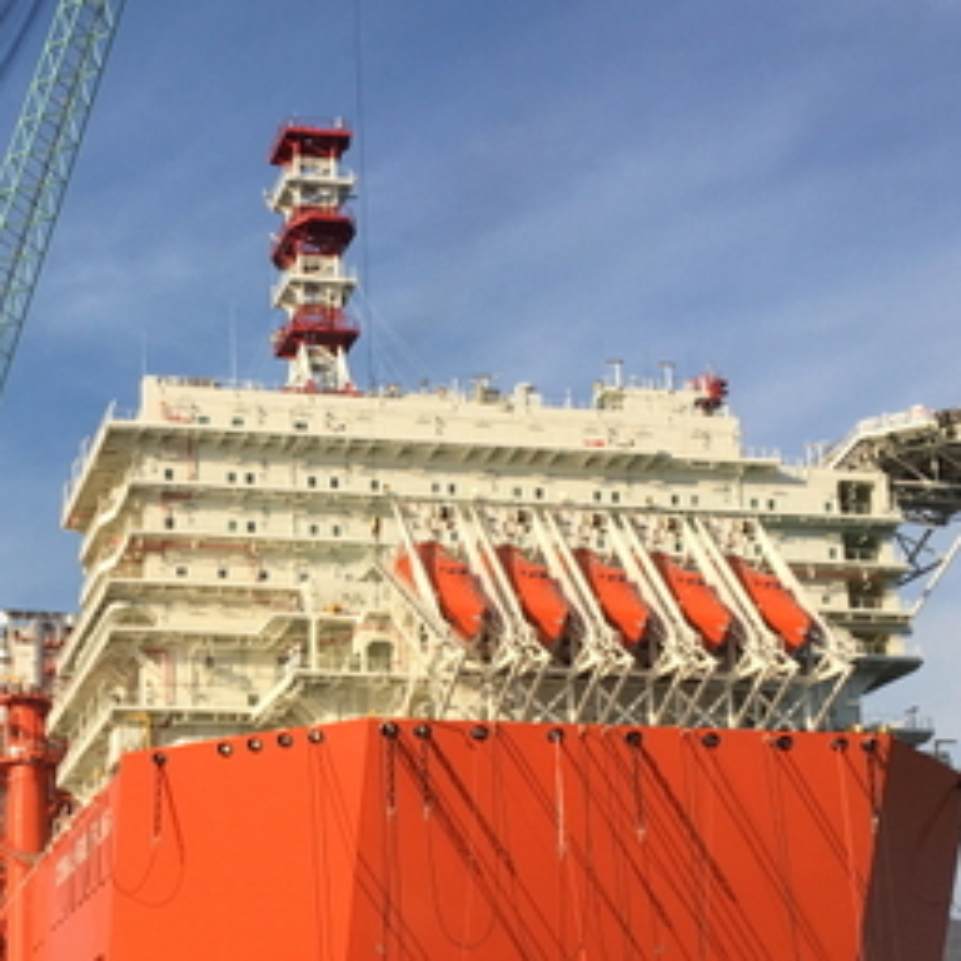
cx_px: 135
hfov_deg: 26.2
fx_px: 2010
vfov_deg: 26.5
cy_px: 725
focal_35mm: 64
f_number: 2.2
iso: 25
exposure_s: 1/1603
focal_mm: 4.15
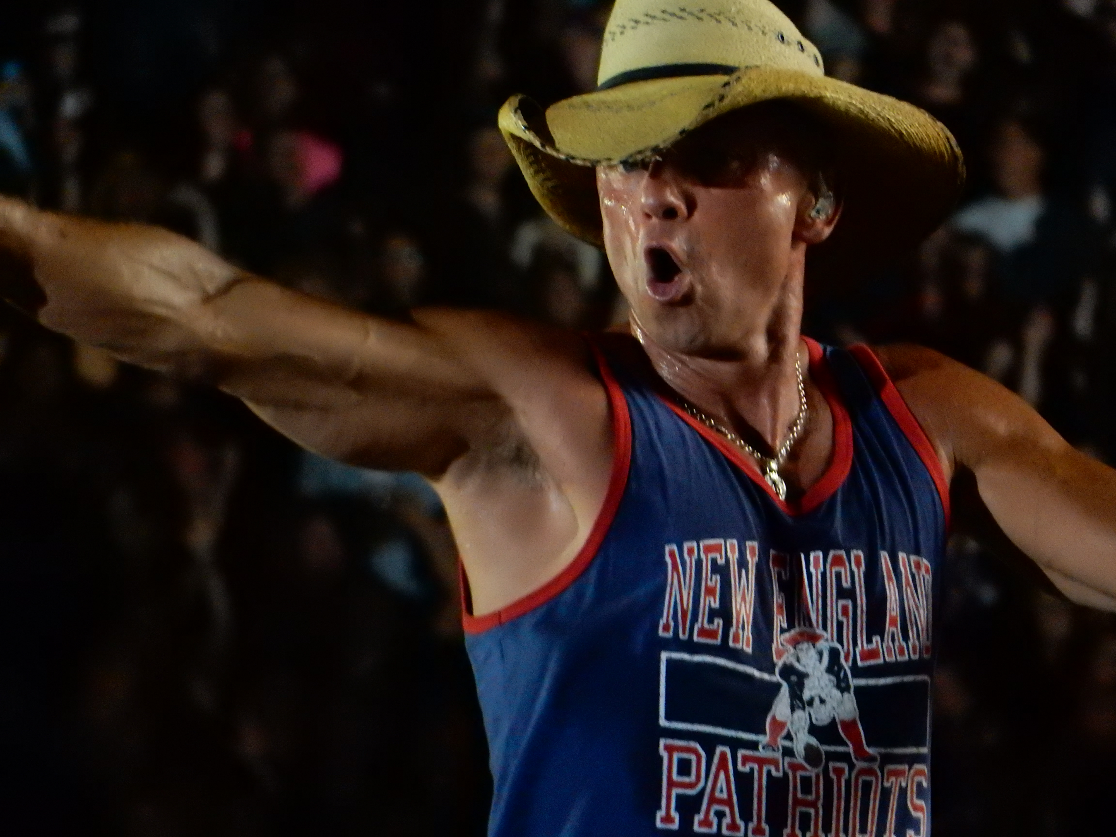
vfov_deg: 2.0
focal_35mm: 750
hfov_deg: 2.6
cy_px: 418
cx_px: 558
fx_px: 24180
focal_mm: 135
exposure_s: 1/200
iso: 1600
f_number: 6.4
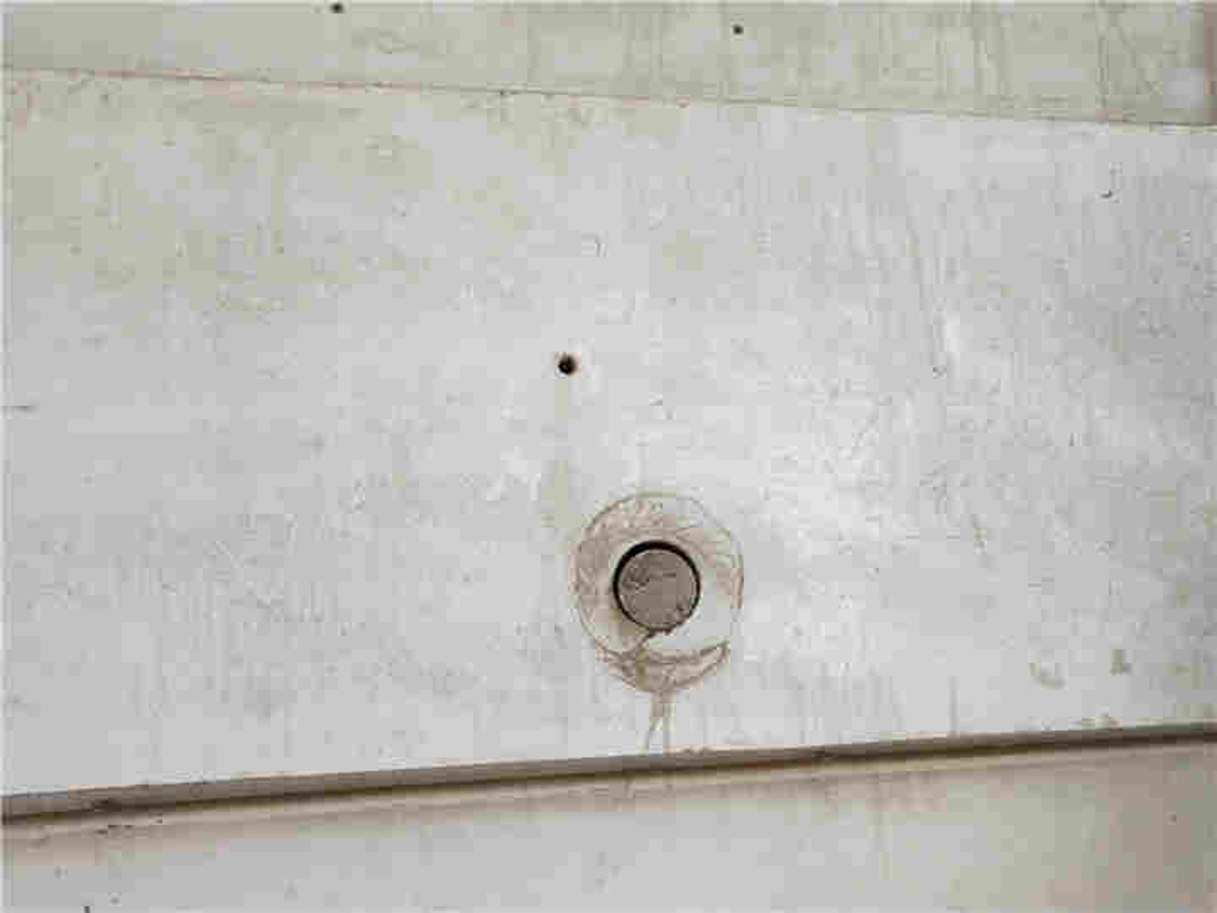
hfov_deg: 60.0
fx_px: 1055
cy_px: 456
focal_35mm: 30
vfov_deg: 46.8
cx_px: 608
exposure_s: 1/100
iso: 86
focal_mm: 3.95
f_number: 1.8
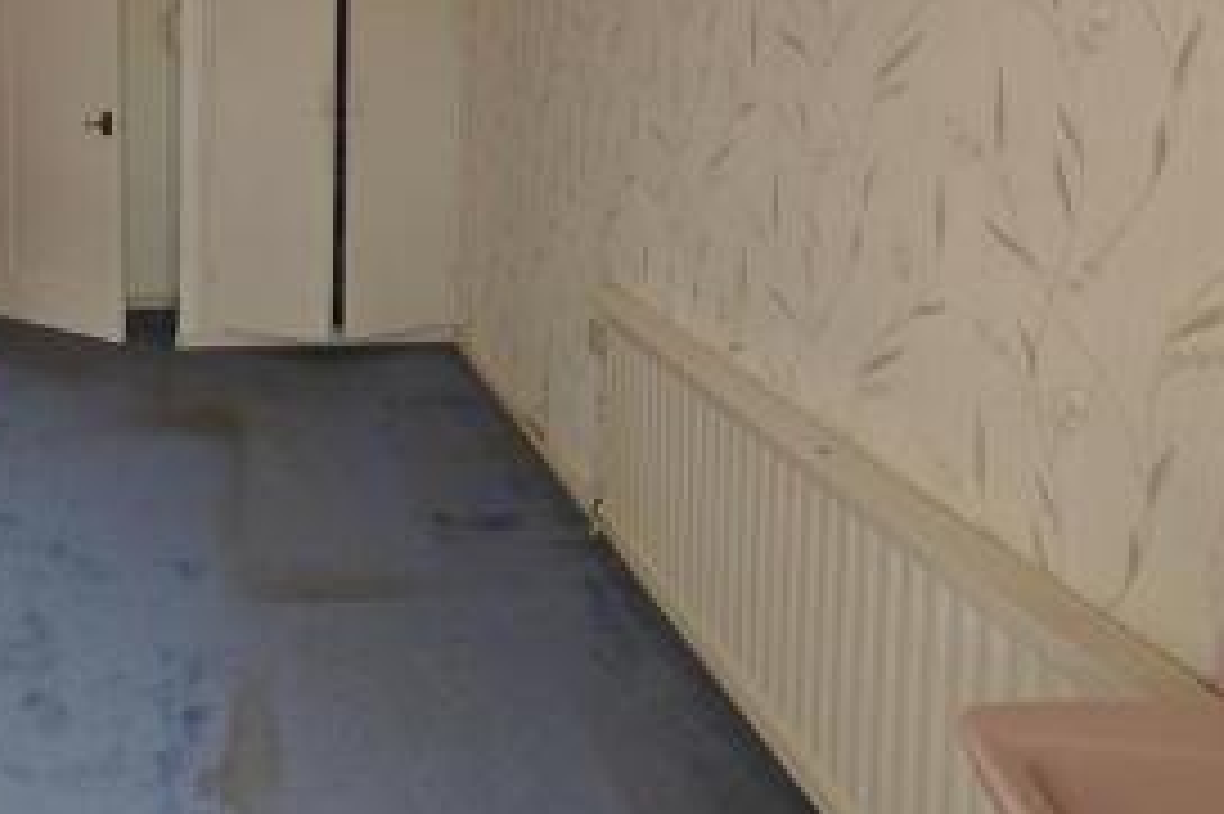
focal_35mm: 29
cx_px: 241
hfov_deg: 58.7
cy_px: 43
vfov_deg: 40.6
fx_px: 985
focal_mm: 1.82
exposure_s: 1/50
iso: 500
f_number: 2
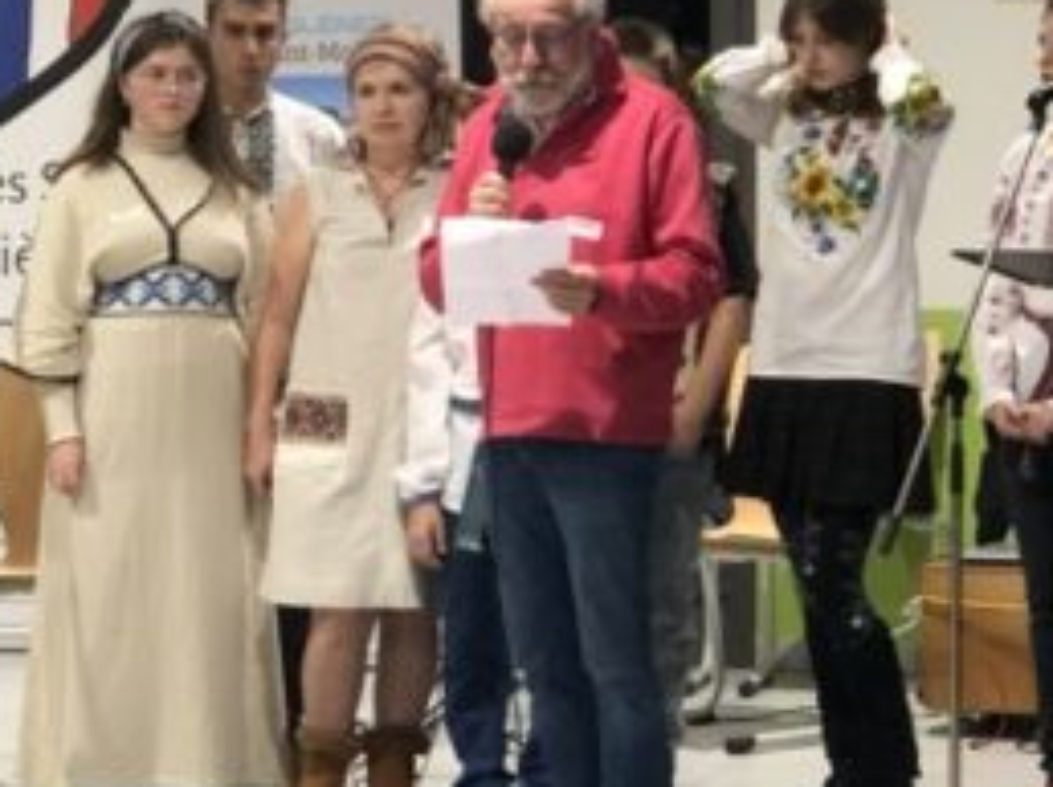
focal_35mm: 170
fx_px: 5167
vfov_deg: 8.7
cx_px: 110
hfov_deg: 11.6
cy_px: 367
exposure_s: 1/50
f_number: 2.8
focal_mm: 6.6
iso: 250
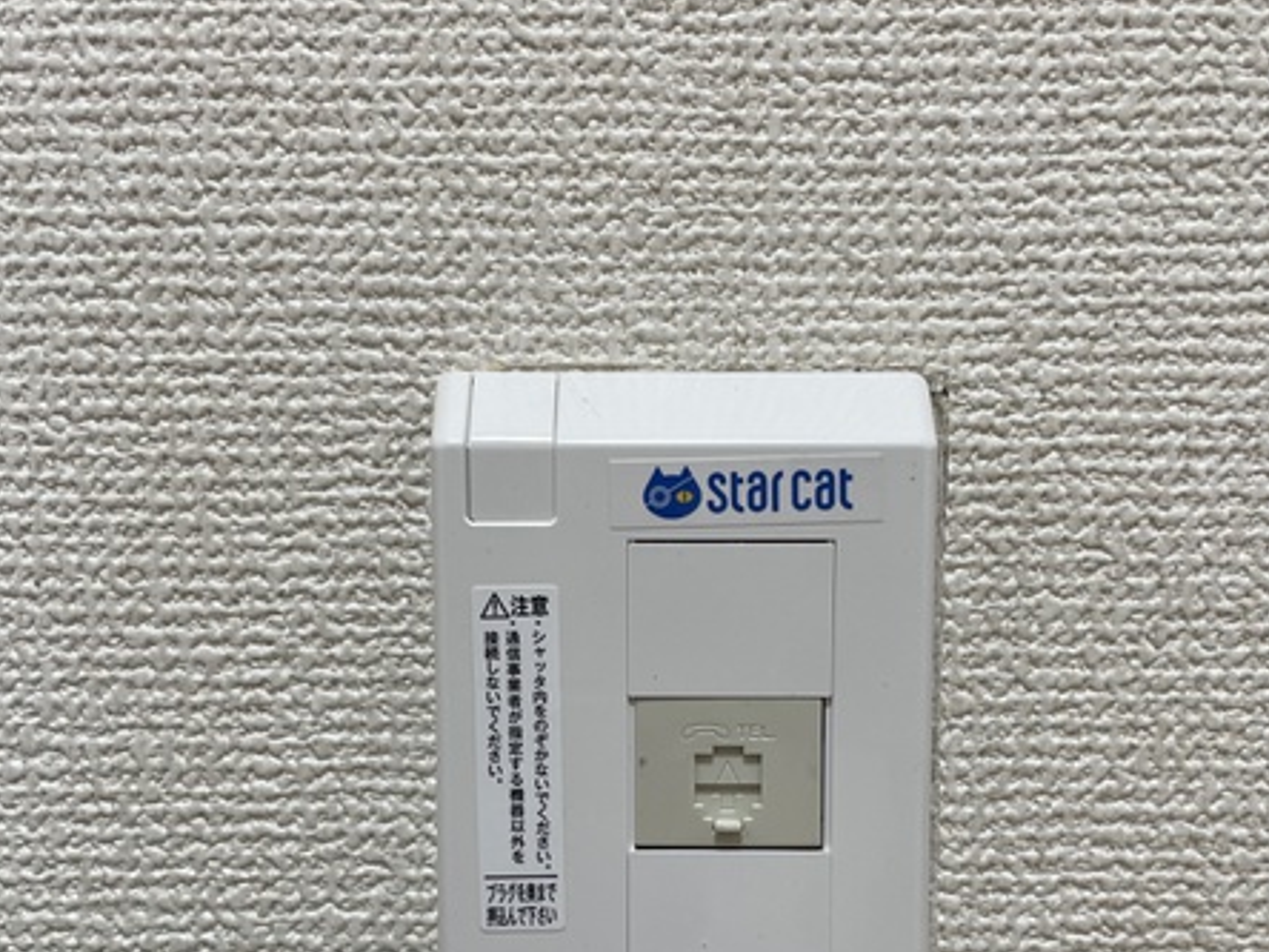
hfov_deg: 45.8
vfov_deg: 34.4
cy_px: 710
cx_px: 660
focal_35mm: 41
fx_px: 1503
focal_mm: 4.2
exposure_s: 1/120
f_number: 1.6
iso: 125
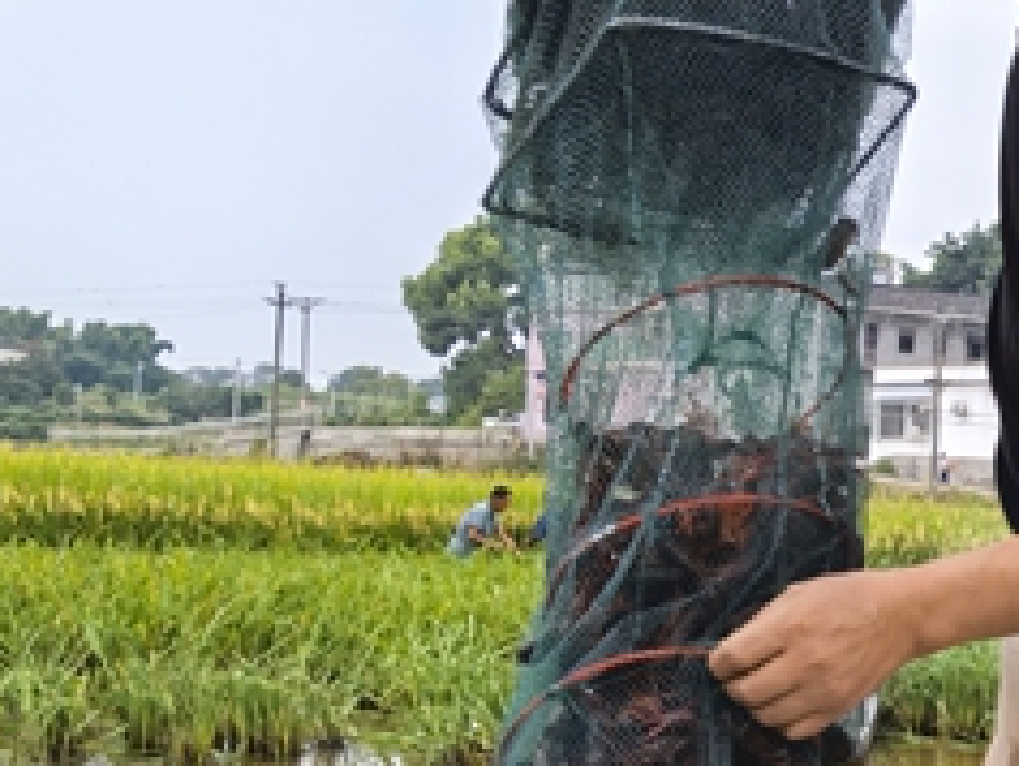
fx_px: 2150
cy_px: 577
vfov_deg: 20.0
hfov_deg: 24.9
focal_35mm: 73
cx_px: 1114
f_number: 1.9
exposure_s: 1/1314
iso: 64
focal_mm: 5.52
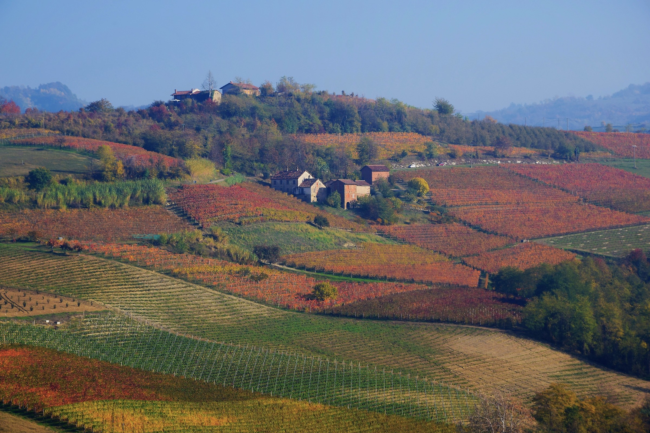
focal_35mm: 158
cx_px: 325
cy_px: 216
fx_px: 2844
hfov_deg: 13.0
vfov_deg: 8.7
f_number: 16
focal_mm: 105
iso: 200
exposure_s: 1/160
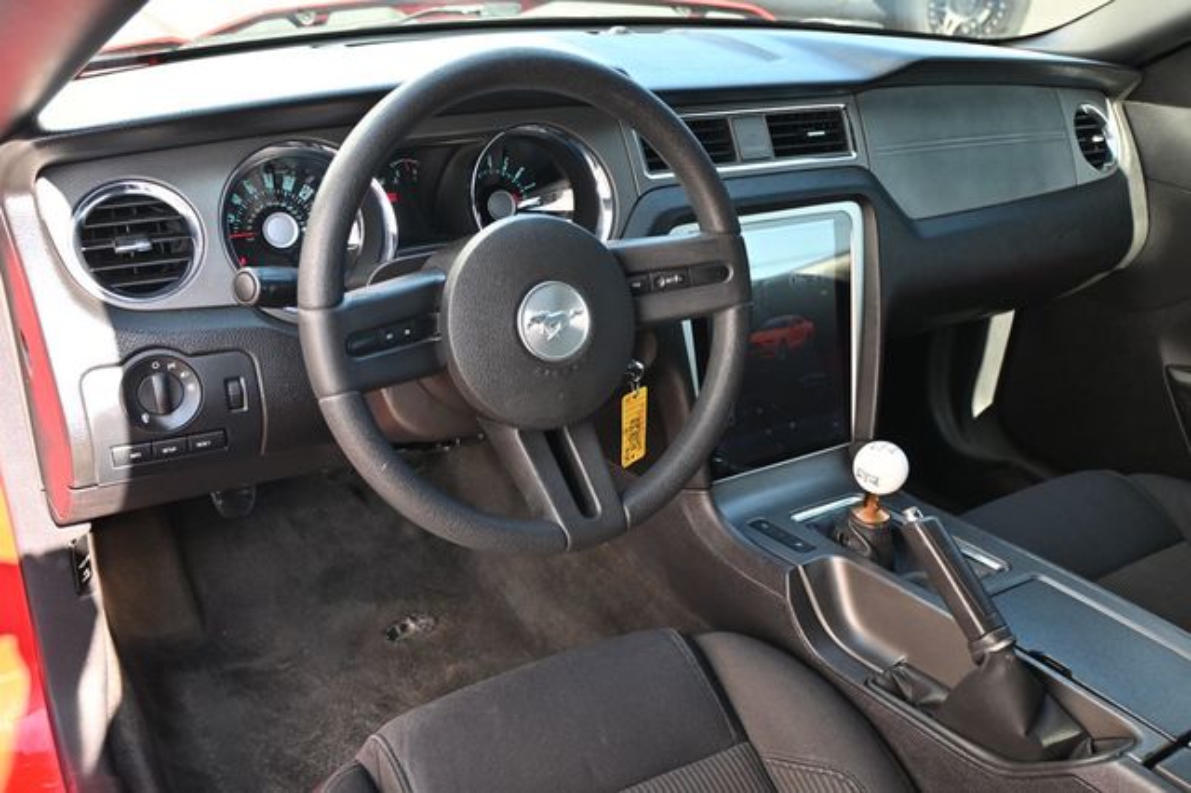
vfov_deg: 40.8
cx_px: 596
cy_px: 396
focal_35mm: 32
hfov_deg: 58.4
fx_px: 1066
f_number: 4
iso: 450
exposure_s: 1/125
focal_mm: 21.5
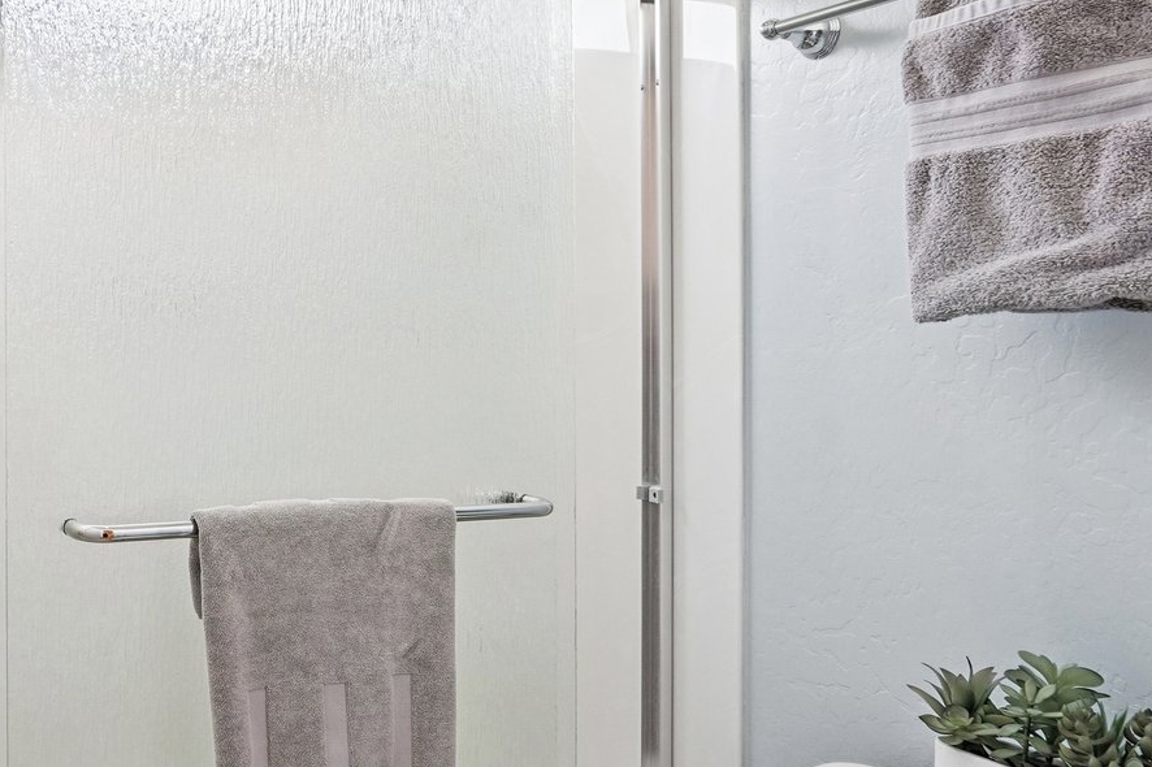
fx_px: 1183
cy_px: 352
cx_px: 140
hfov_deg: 47.3
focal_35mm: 37
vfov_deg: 35.9
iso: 400
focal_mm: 16
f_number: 8
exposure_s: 1/20
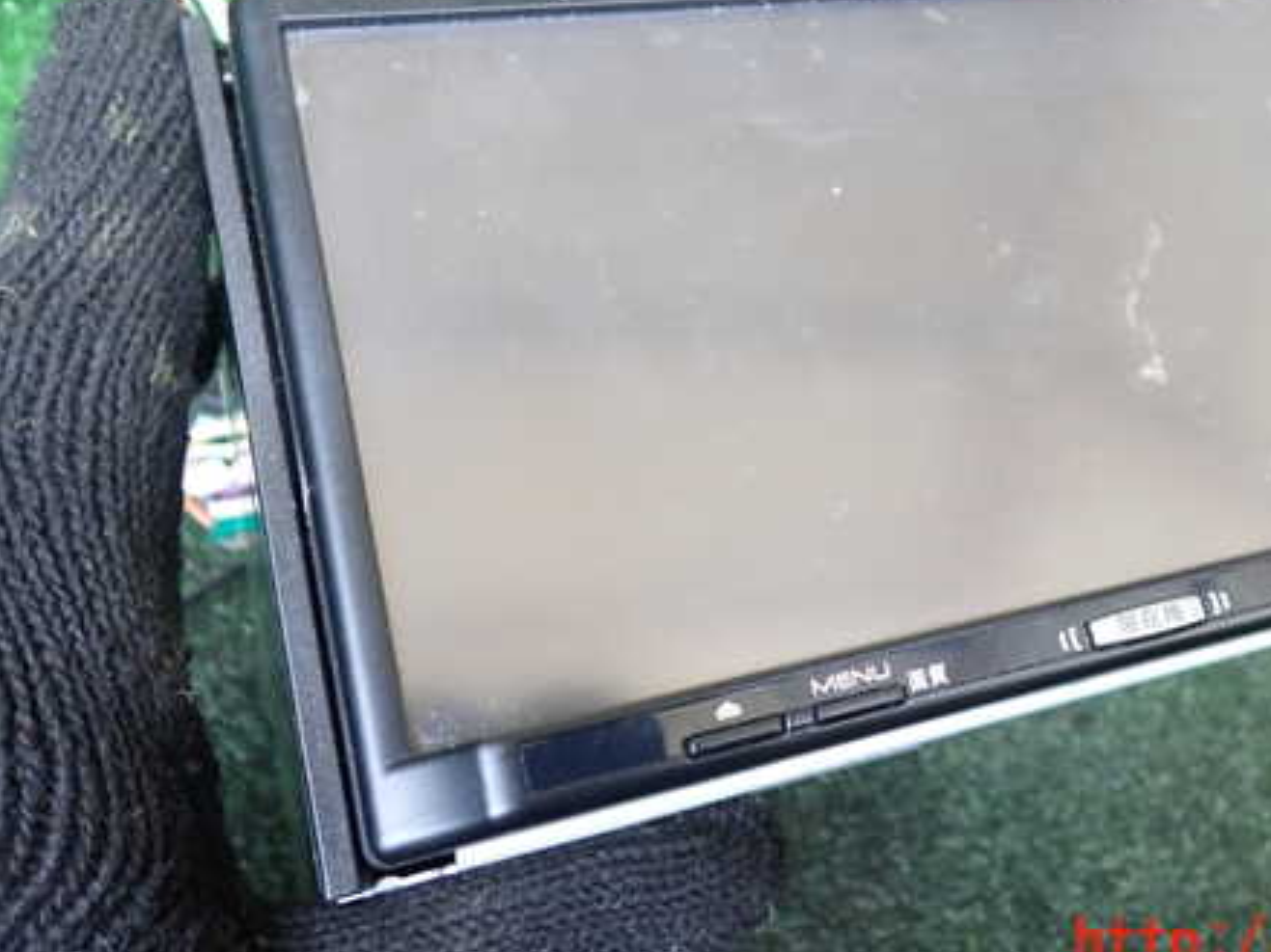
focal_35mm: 41
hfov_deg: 45.0
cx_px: 860
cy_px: 330
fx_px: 1505
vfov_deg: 34.8
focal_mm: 5.4
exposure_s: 1/30
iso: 200
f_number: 2.3
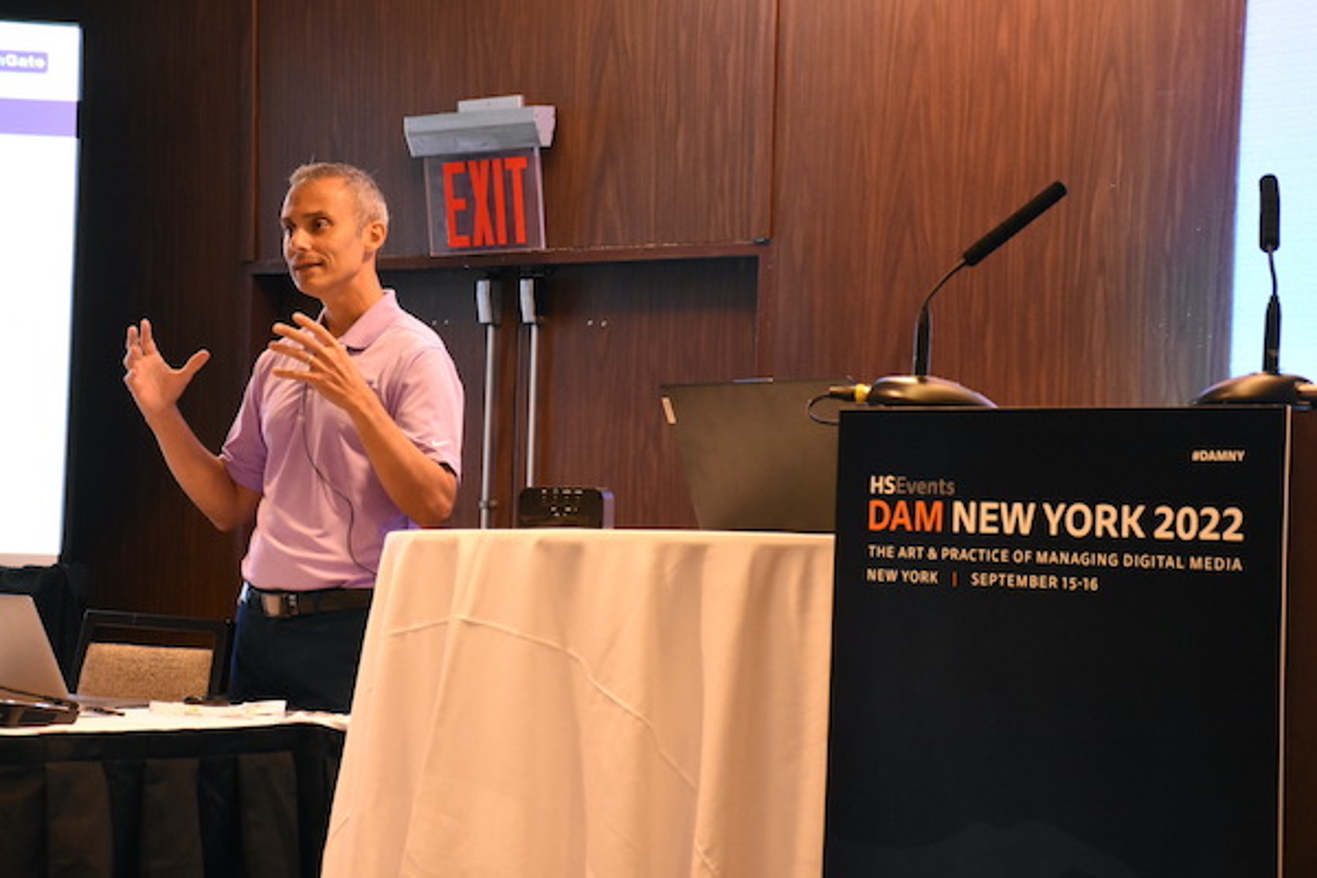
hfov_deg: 22.6
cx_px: 658
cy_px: 439
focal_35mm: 90
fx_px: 3292
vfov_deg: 15.2
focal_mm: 60
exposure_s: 1/80
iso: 4000
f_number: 9
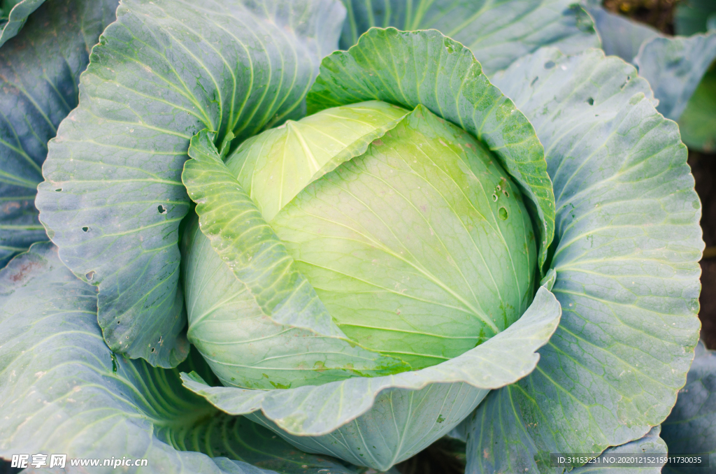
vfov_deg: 18.1
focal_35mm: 75
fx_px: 1488
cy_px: 237
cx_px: 358
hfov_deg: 27.0
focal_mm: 50
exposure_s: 1/500
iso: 100
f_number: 2.5
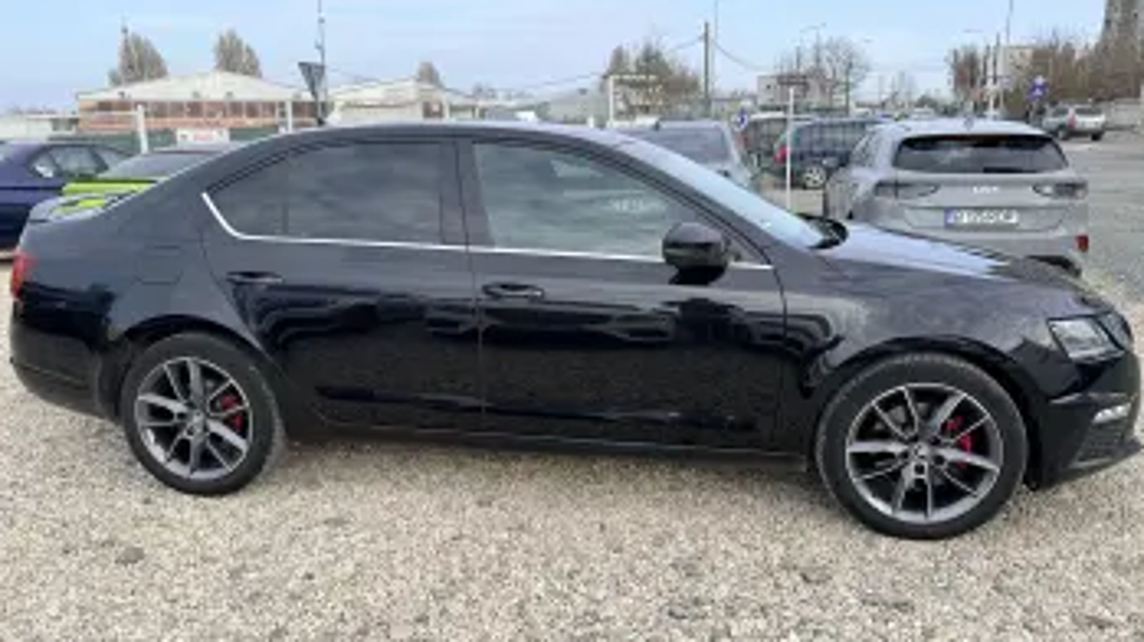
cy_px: 308
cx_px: 577
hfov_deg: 69.9
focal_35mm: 27
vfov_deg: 42.8
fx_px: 819
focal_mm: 6.76
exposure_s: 1/1192
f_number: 1.78
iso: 100
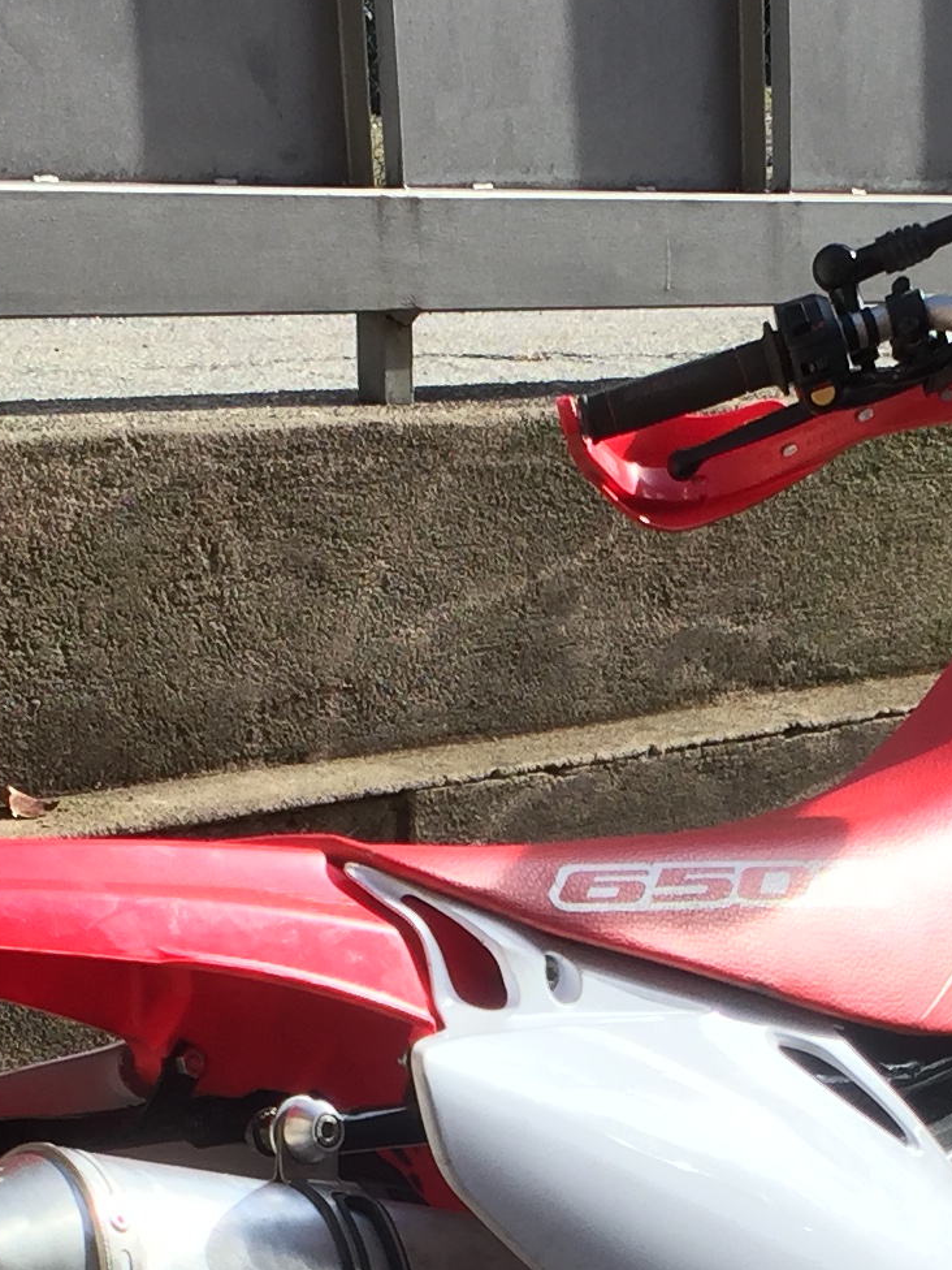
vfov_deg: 19.6
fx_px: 3557
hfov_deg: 15.2
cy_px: 1304
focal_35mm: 97
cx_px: 594
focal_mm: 4.15
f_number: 2.2
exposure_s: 1/638
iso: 32
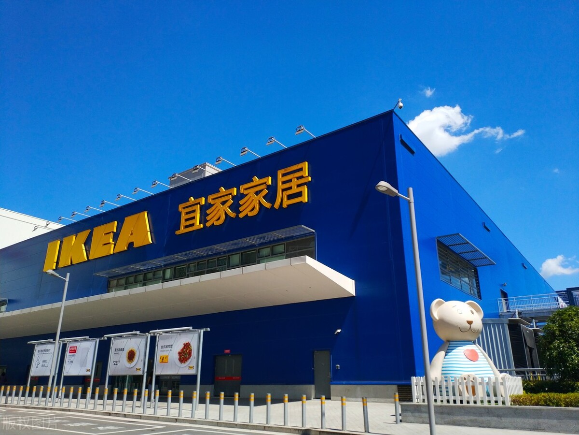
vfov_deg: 44.2
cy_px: 218
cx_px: 290
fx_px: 535
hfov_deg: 56.8
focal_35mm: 32
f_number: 2
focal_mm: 4.5
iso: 100
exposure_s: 1/1440
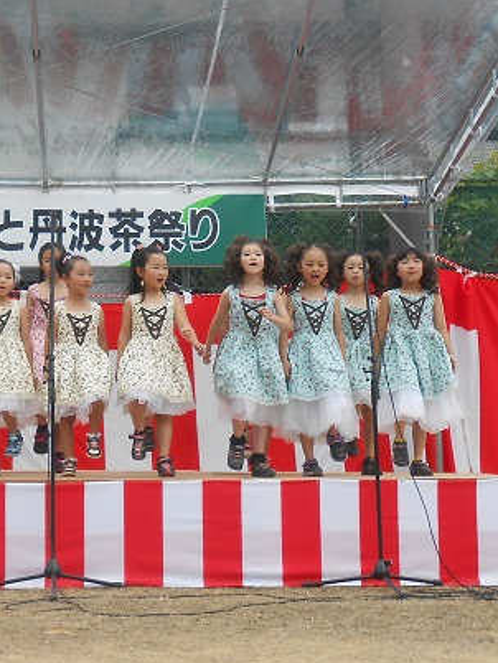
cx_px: 20
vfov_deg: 24.9
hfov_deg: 18.5
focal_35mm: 78
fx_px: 1495
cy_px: 237
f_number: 3.9
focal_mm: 6
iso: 80
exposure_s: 1/320
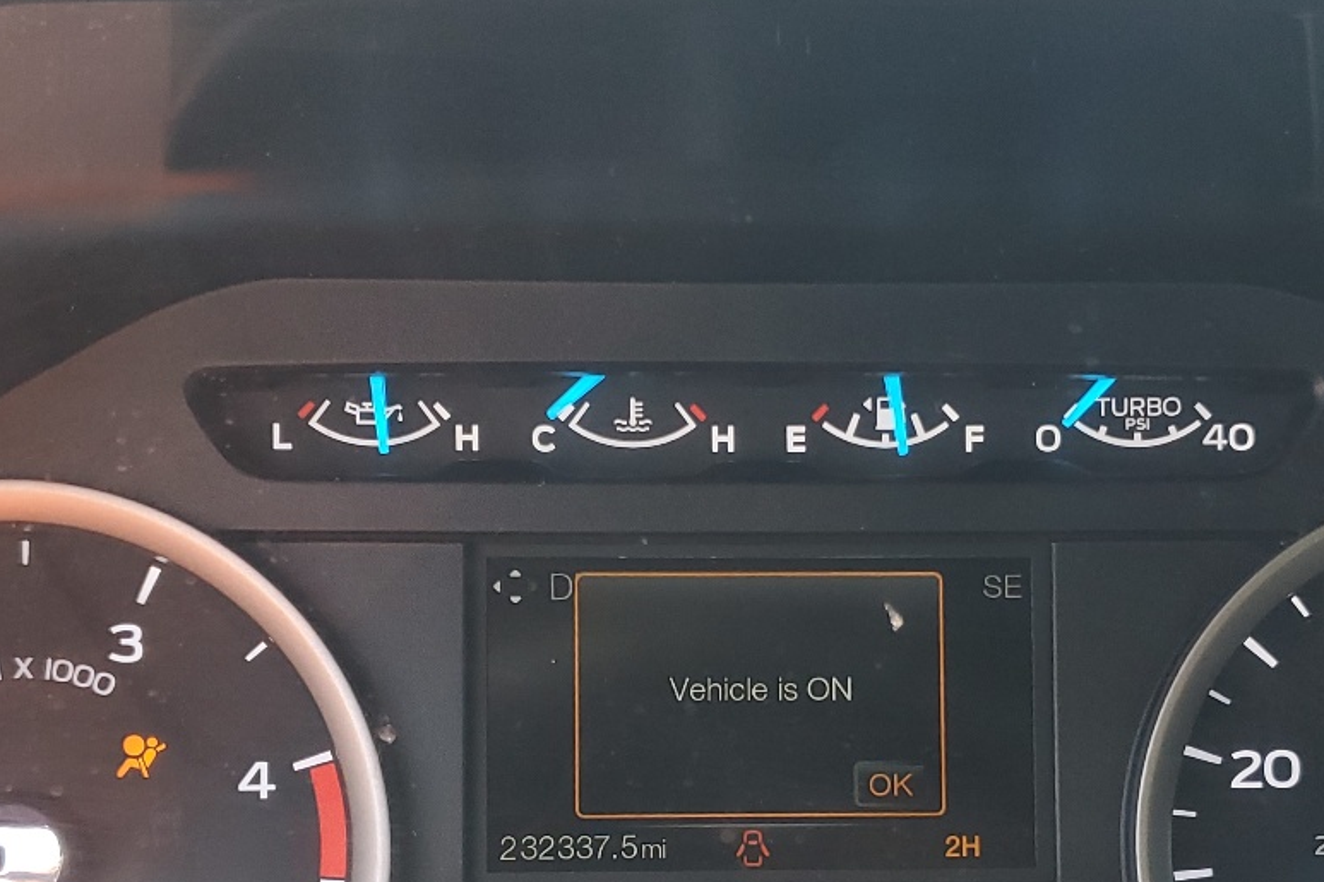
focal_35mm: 56
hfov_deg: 35.6
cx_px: 735
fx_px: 2059
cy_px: 687
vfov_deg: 23.9
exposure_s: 1/120
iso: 73
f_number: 1.5
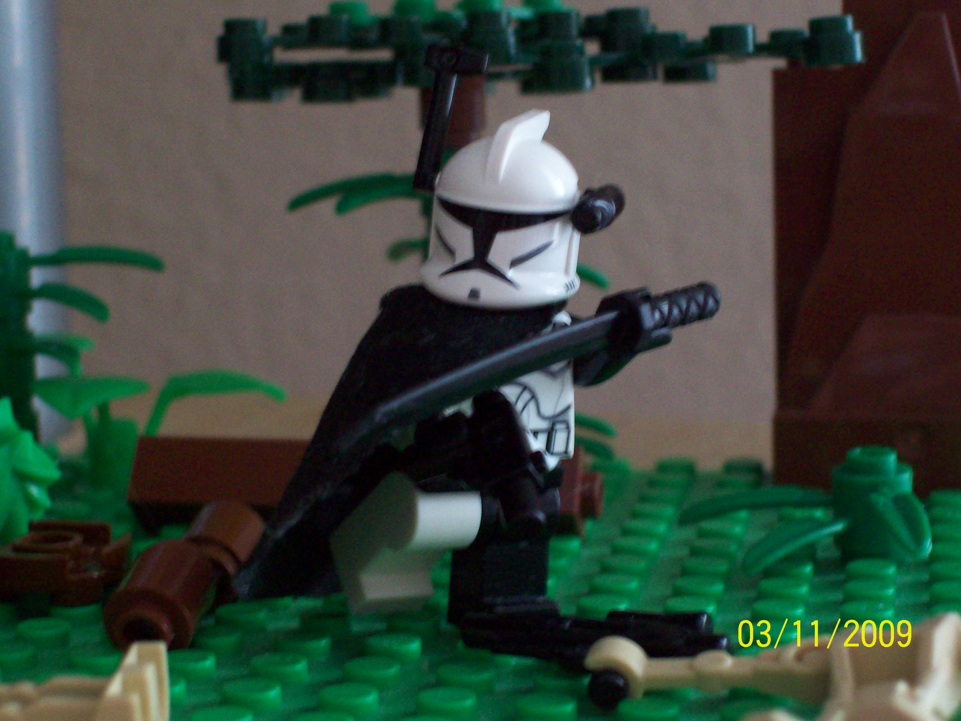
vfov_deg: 17.0
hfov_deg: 22.5
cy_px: 360
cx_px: 480
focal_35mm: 87
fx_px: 2415
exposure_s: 1/8
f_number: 4.3
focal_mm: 14.3
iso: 200
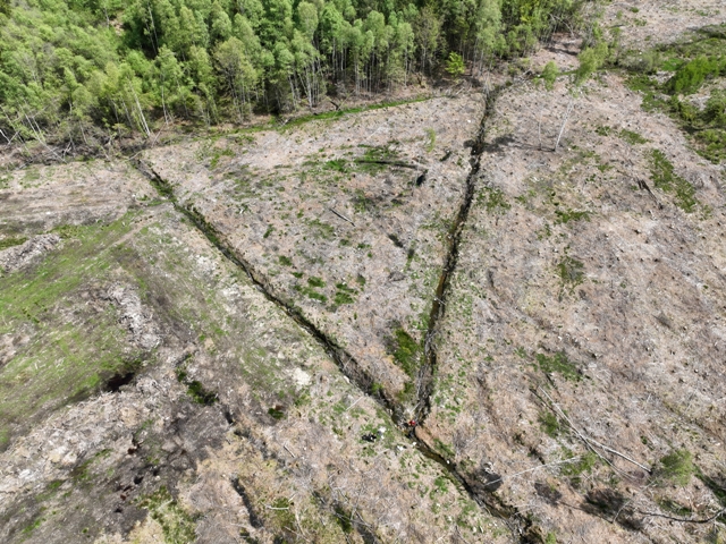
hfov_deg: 71.6
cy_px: 272
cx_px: 363
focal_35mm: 24
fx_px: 503
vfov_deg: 56.8
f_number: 2.8
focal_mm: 12.29
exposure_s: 1/1250
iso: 100
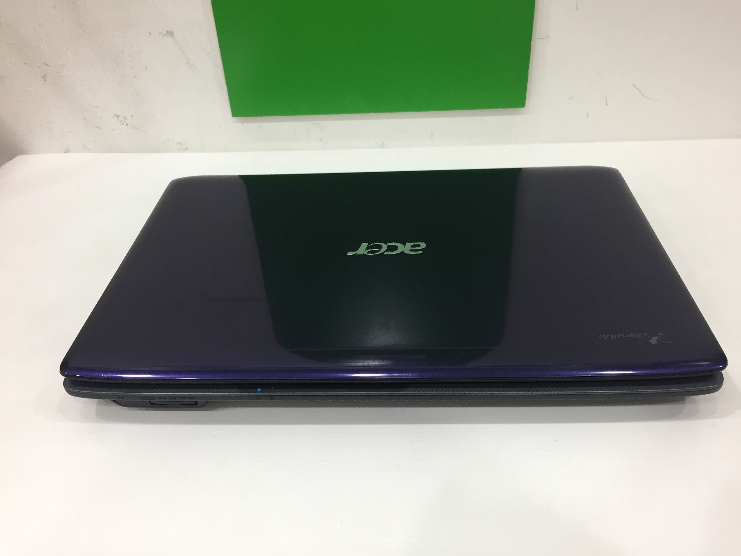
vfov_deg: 48.2
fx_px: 621
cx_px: 370
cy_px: 278
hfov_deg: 61.7
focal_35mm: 29
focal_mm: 4.15
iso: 100
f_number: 2.2
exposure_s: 1/33
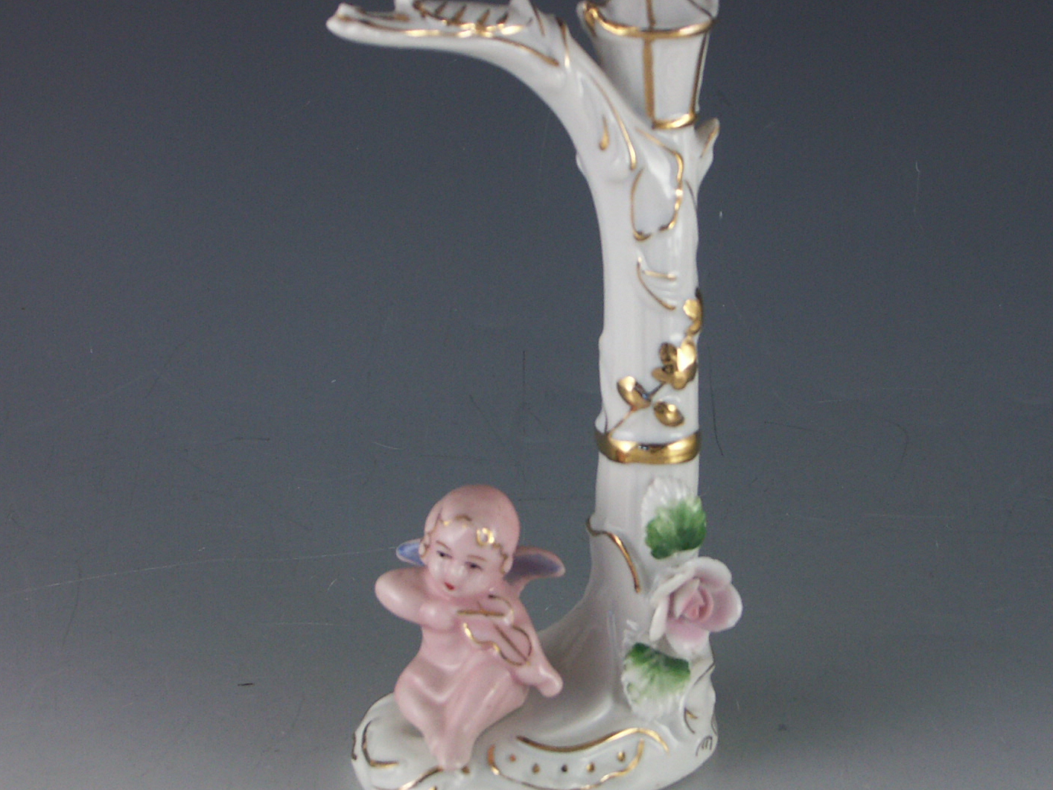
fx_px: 2282
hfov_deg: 25.9
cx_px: 645
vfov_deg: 19.6
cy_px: 440
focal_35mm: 75
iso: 100
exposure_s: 1/80
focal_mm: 13.23
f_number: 3.5
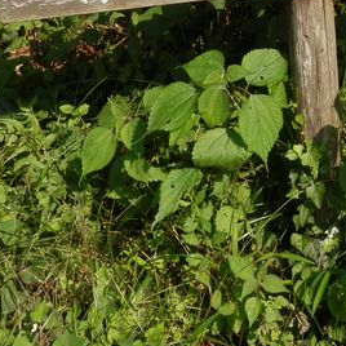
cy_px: -22
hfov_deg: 25.3
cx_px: 314
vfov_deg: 24.6
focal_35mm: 66
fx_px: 746
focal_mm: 4.5
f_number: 3
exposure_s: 1/640
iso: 80
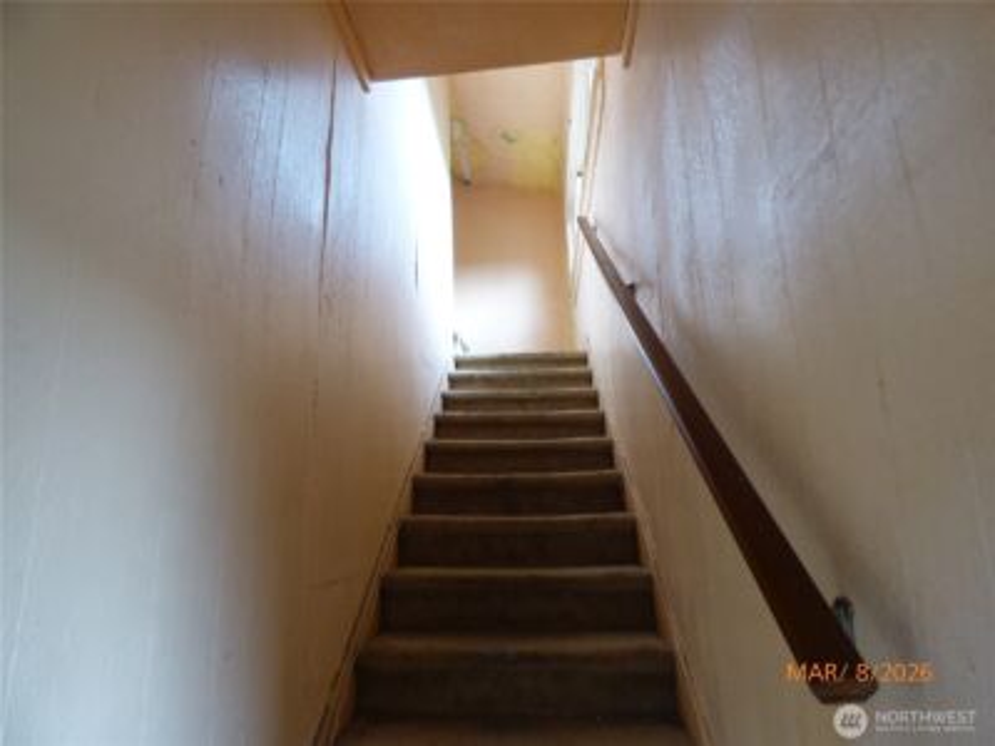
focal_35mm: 20
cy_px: 373
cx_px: 498
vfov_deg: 66.0
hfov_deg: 81.7
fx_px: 575
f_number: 2.8
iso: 160
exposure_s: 1/60
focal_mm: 3.58
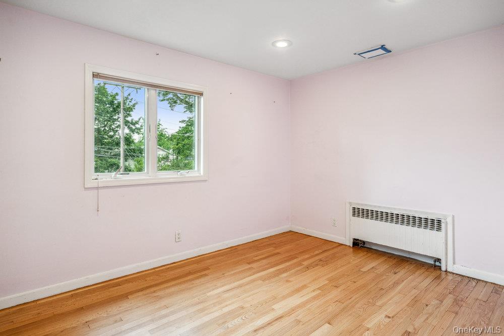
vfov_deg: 64.6
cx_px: 252
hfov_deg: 86.9
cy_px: 168
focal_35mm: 19
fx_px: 266
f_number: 5.6
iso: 400
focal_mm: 19
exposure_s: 1/80
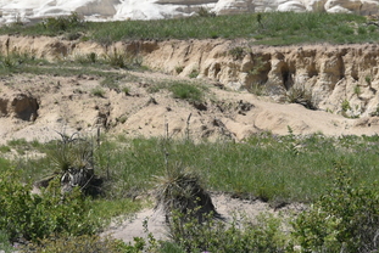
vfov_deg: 2.3
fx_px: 6280
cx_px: 336
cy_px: 12
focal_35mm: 596
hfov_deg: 3.5
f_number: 9
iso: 100
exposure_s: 1/320
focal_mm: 145
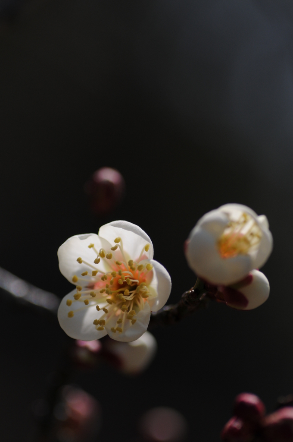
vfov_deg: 15.2
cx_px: 146
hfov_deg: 10.1
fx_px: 1652
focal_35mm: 135
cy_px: 221
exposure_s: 1/6400
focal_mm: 90
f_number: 4.5
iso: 250
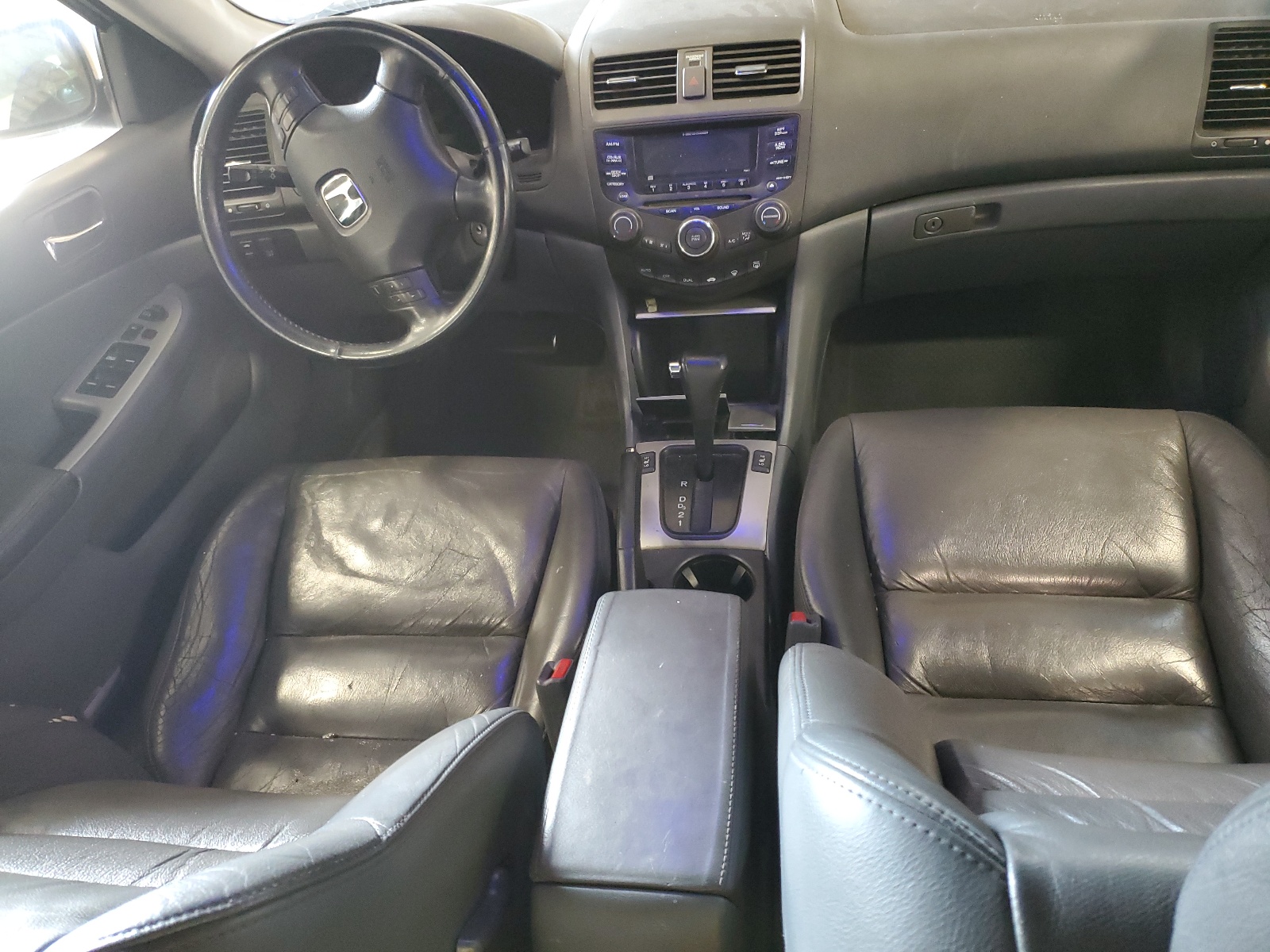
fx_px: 954
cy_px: 476
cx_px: 635
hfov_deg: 67.3
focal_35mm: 26
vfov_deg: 53.1
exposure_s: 1/24
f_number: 1.5
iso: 319
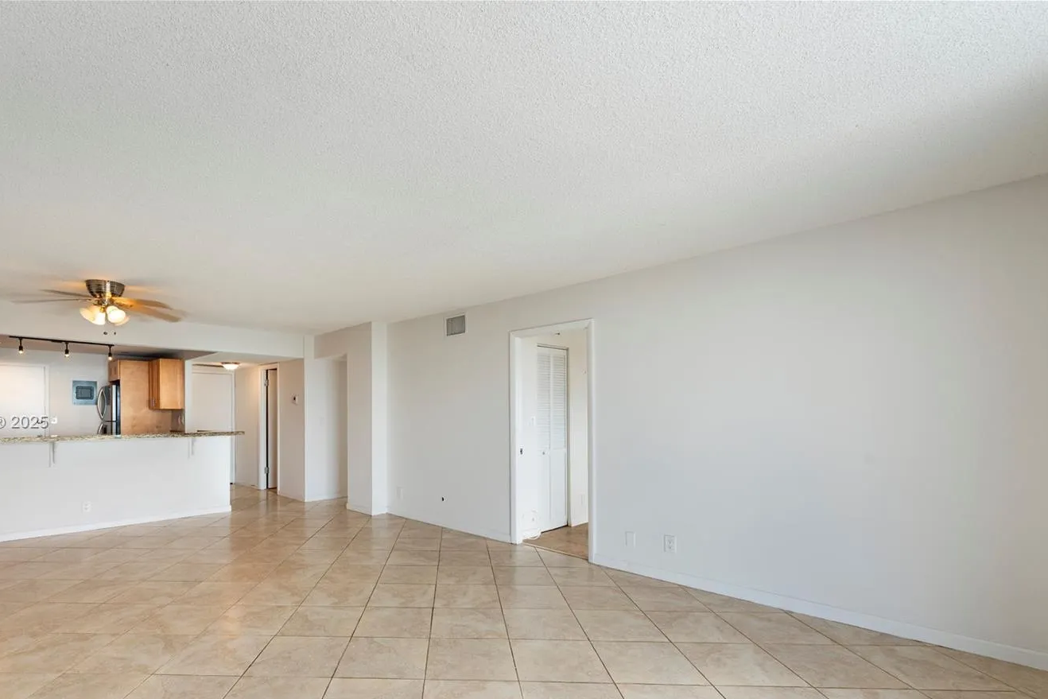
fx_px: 495
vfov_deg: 69.7
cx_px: 429
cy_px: 423
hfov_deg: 92.3
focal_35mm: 17
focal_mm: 14
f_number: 9
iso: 640
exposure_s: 1/160
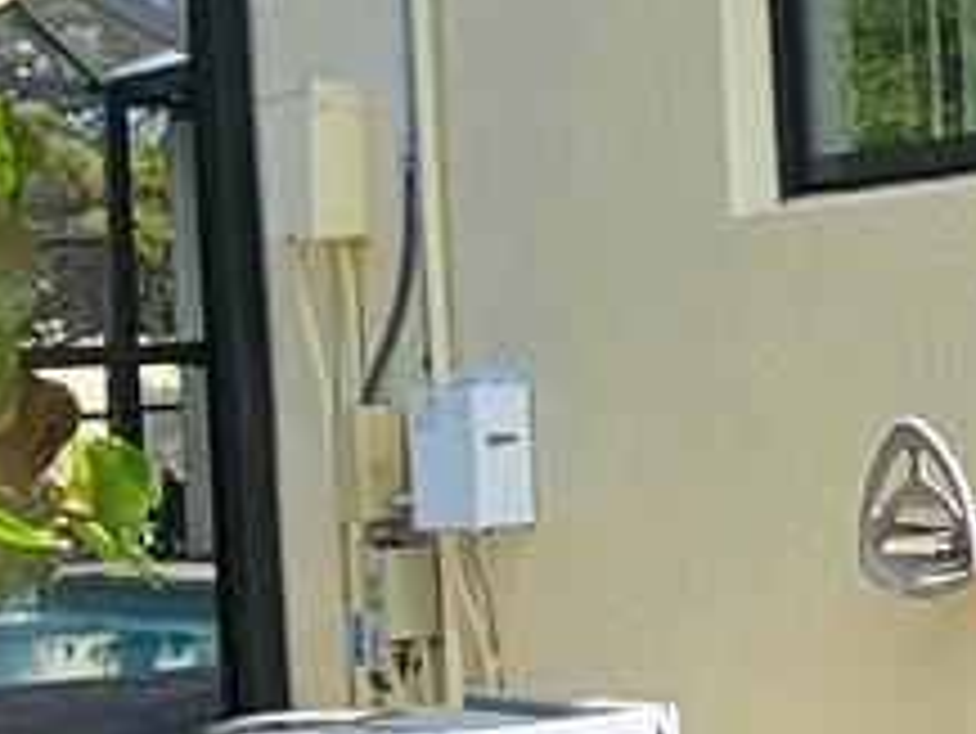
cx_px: 1615
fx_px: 2708
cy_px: 450
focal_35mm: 96
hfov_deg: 17.5
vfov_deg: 15.4
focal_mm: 2.2
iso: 50
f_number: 2.2
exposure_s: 1/2500
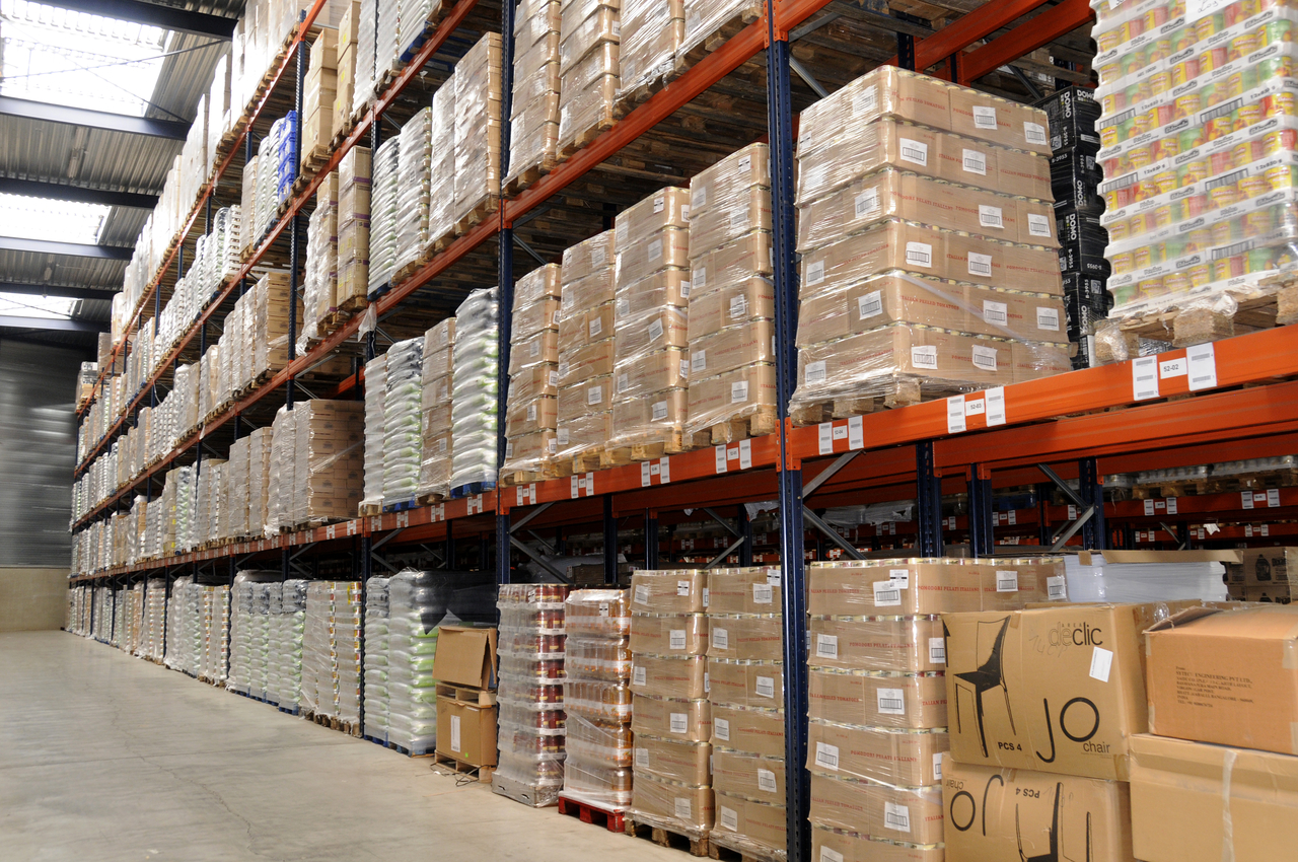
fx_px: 1188
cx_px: 649
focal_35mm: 33
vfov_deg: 39.9
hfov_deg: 57.3
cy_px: 431
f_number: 7.1
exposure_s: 1/60
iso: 640
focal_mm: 22
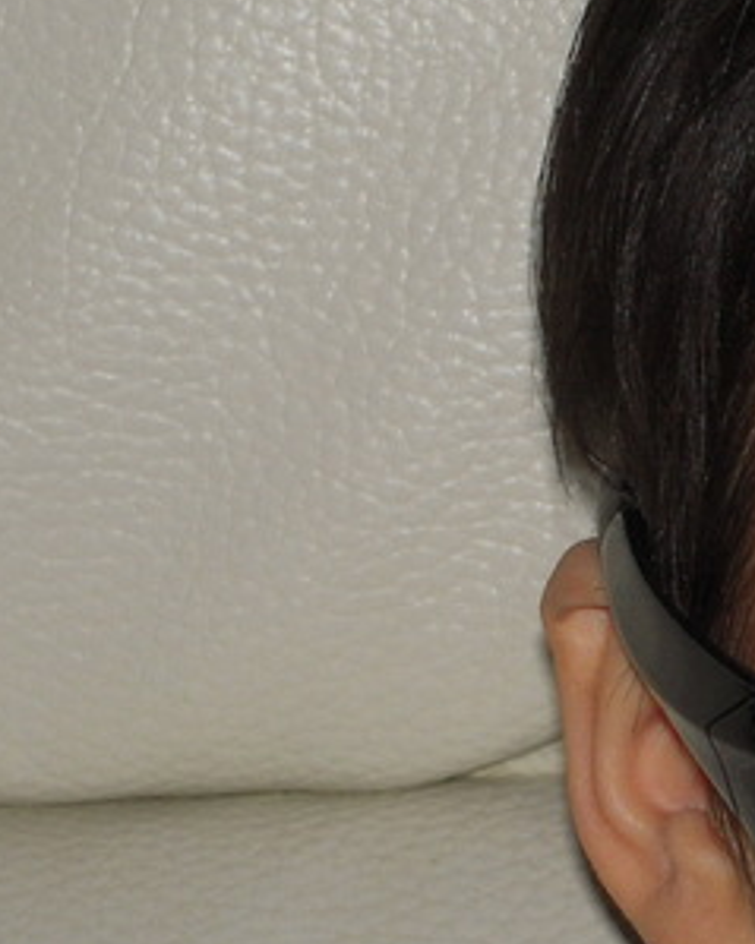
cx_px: 1164
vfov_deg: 5.4
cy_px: 571
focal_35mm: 356
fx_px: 9949
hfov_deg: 4.3
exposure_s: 1/60
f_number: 5.6
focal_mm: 18.8
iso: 100
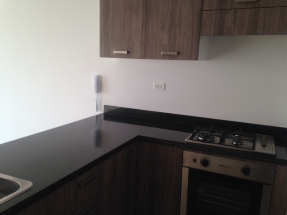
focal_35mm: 33
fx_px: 274
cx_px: 144
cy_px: 108
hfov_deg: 55.4
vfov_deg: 42.9
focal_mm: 4.12
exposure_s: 1/40
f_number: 2.4
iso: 50
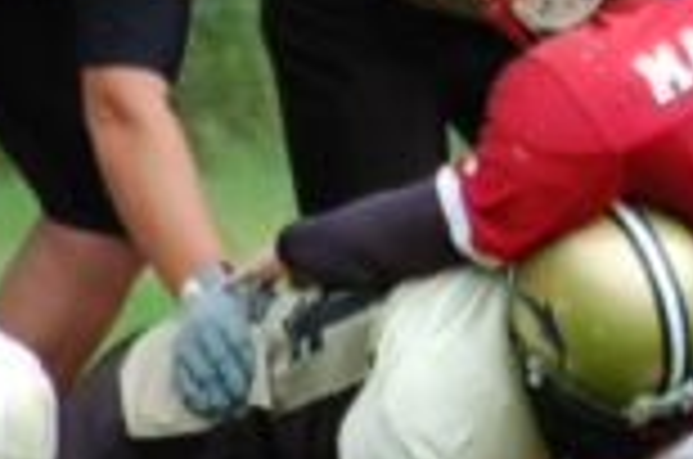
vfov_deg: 1.0
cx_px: 736
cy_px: 252
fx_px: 25473
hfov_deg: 1.6
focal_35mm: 1326
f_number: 5.6
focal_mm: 300
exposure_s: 1/500
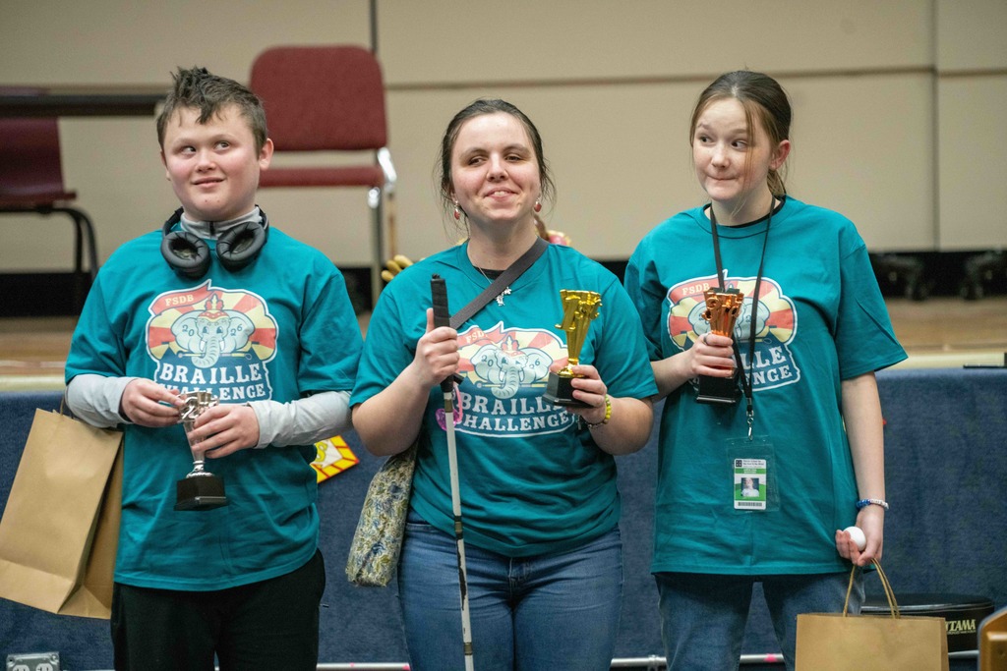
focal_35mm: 200
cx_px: 504
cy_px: 336
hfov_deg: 10.3
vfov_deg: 6.9
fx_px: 5595
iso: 8000
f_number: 5
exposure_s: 1/200
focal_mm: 200
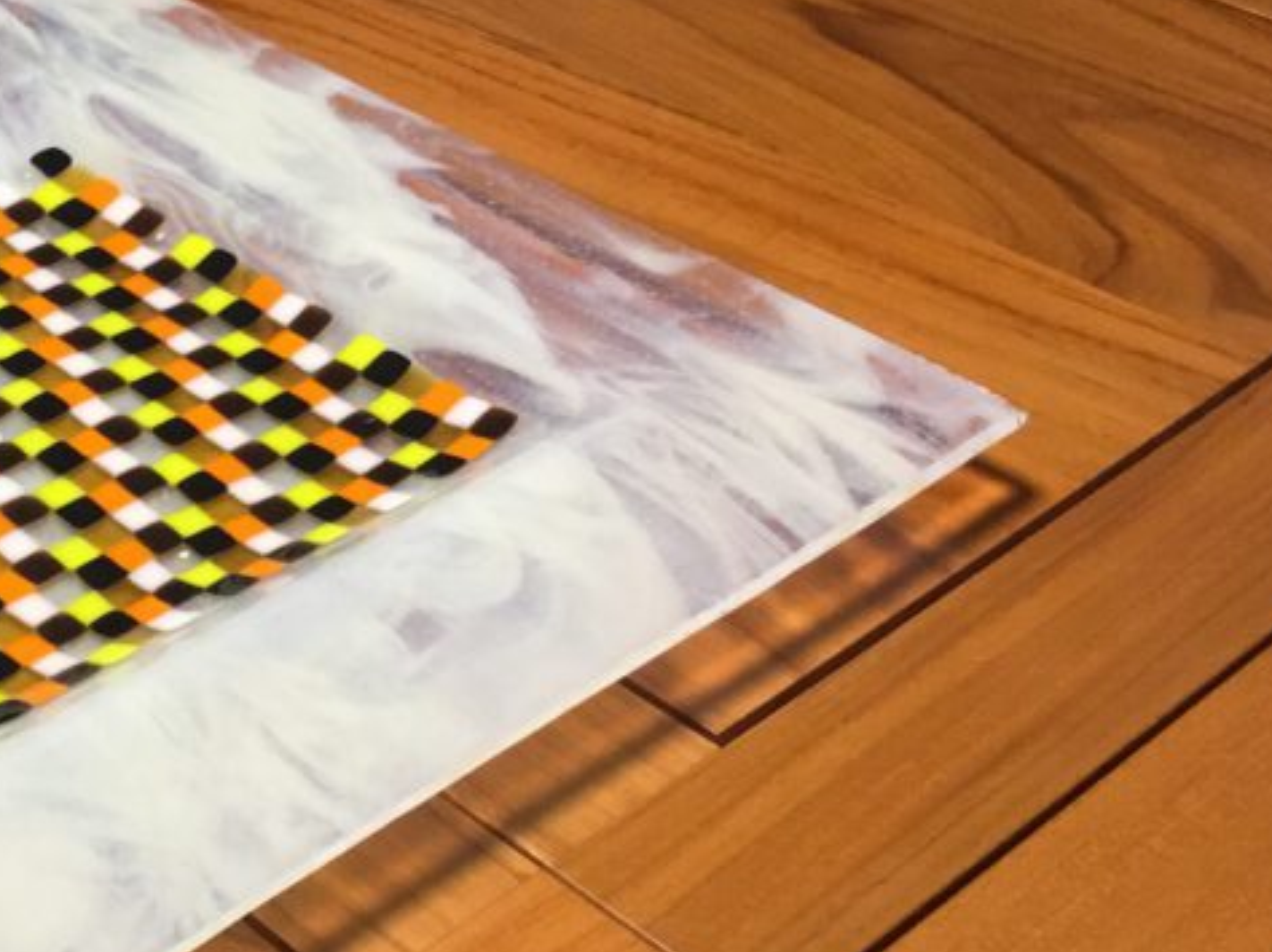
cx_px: -62
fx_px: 2461
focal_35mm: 67
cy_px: 416
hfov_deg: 27.0
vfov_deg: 21.9
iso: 50
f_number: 2.4
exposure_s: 1/33
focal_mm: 3.3
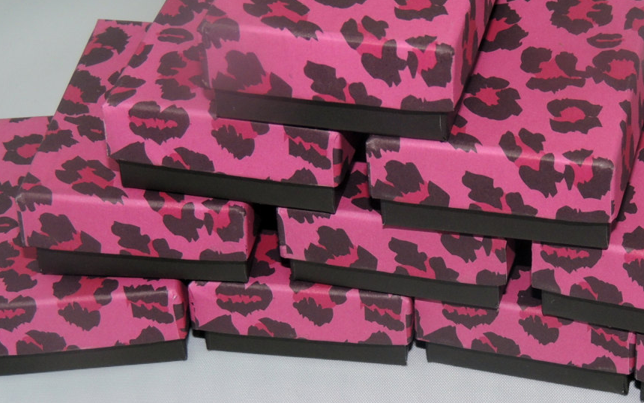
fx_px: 1527
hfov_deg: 23.6
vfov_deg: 15.0
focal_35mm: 87
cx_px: 475
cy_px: 209
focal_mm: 8.3
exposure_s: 1/30
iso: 140
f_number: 3.5
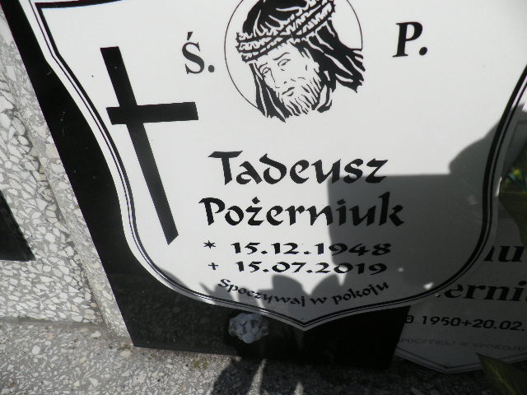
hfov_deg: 71.6
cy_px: 198
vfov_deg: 56.8
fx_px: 365
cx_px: 264
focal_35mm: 24
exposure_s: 1/320
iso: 64
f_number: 8.3
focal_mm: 4.3
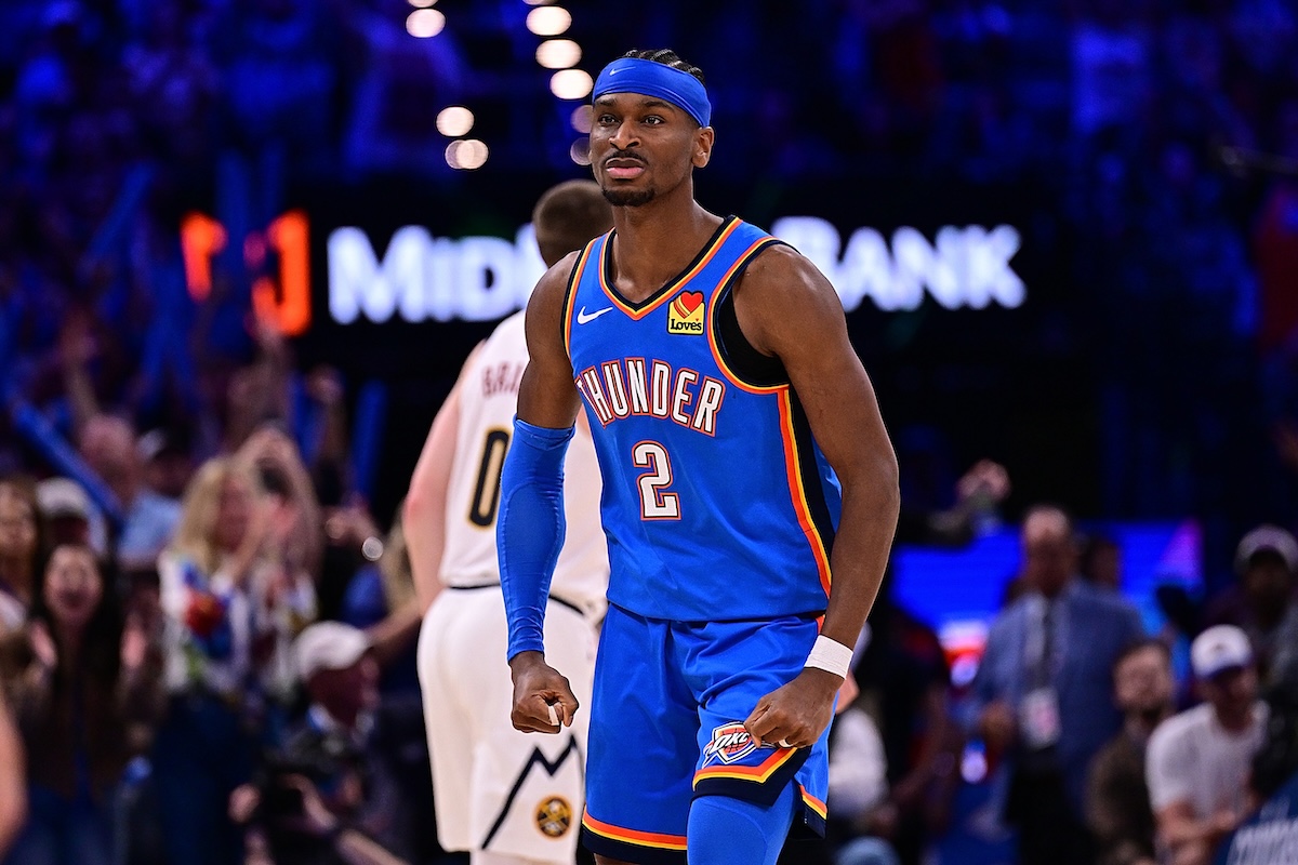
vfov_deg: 4.6
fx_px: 10816
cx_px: 649
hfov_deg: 6.9
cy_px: 432
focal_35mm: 300
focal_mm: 200
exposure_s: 1/1250
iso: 2500
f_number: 2.8
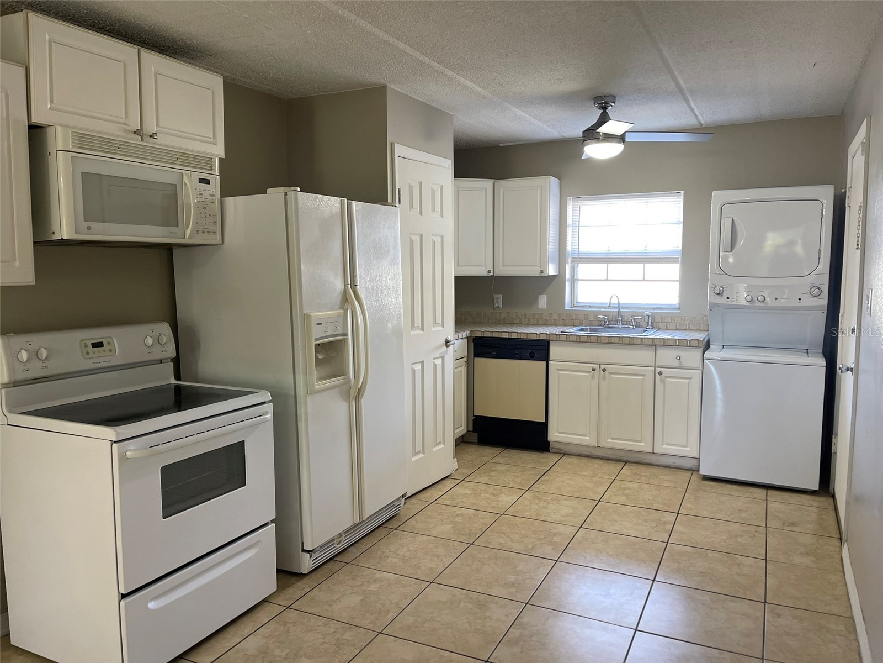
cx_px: 442
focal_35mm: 26
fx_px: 663
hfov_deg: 67.3
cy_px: 332
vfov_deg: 53.1
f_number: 1.6
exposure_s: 1/60
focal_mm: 5.1
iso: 160
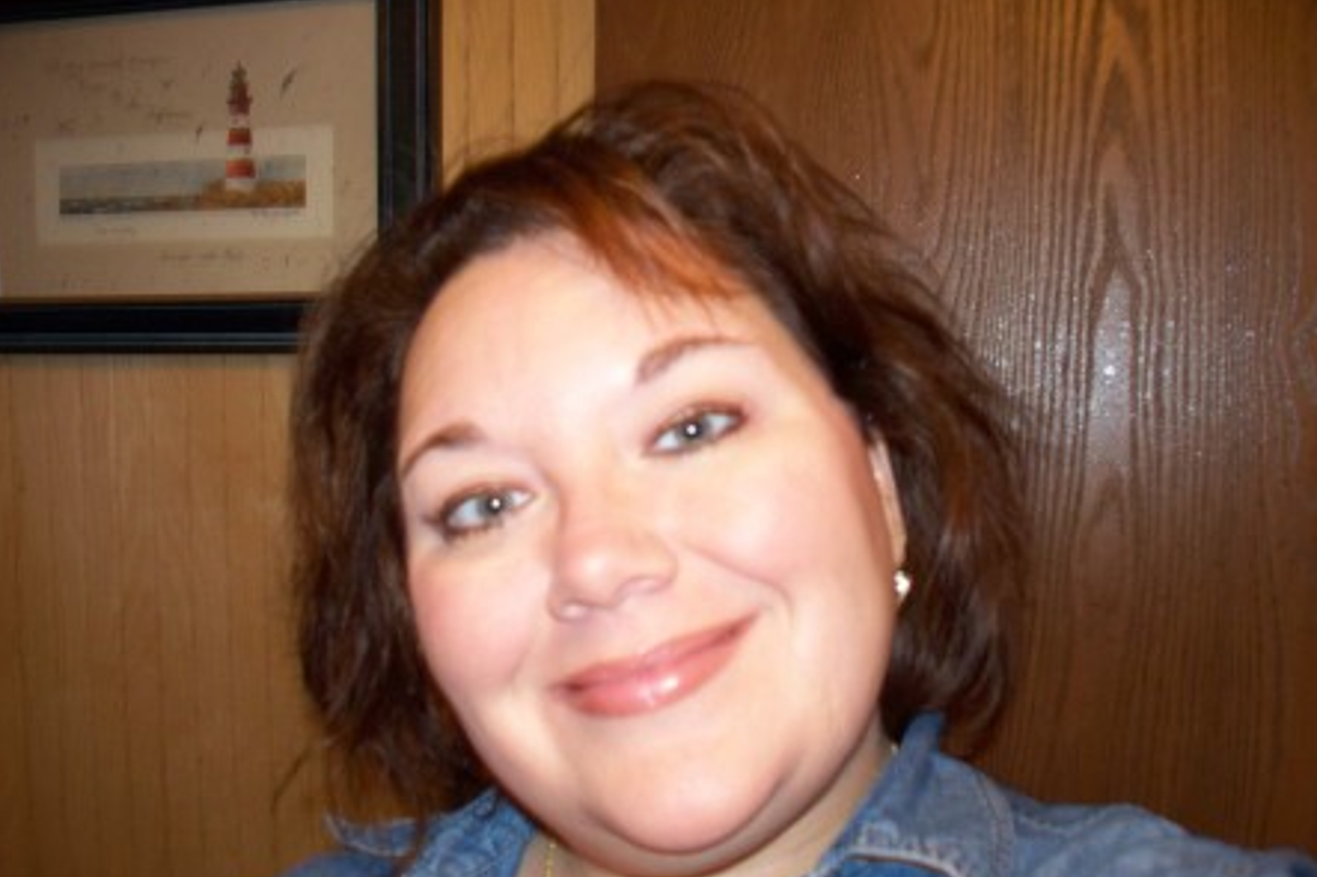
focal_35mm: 38
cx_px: 657
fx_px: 1390
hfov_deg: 50.7
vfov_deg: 35.0
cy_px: 489
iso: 200
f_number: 2.8
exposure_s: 1/30
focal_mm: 7.54
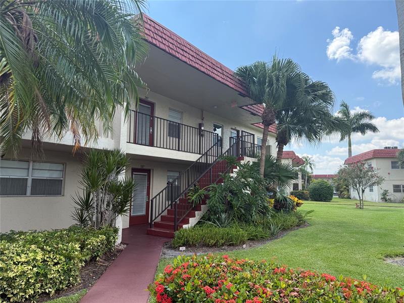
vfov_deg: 56.8
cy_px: 152
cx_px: 202
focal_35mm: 24
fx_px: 280
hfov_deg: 71.6
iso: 100
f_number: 1.78
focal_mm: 6.76
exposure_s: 1/1493
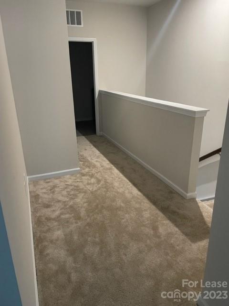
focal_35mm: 26
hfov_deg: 53.1
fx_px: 229
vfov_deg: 67.3
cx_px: 114
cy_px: 153
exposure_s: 1/60
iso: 320
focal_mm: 4.2
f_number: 1.6
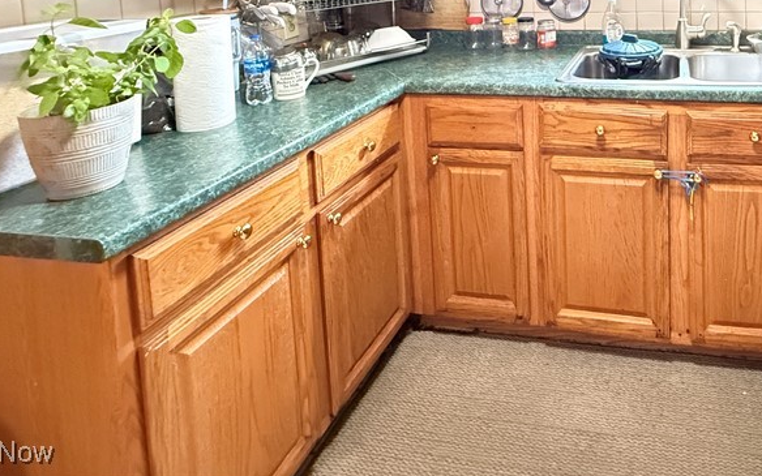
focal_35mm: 26
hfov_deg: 65.1
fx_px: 540
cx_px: 592
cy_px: -20
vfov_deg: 40.5
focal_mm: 2.22
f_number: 2.2
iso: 1000
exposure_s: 1/60
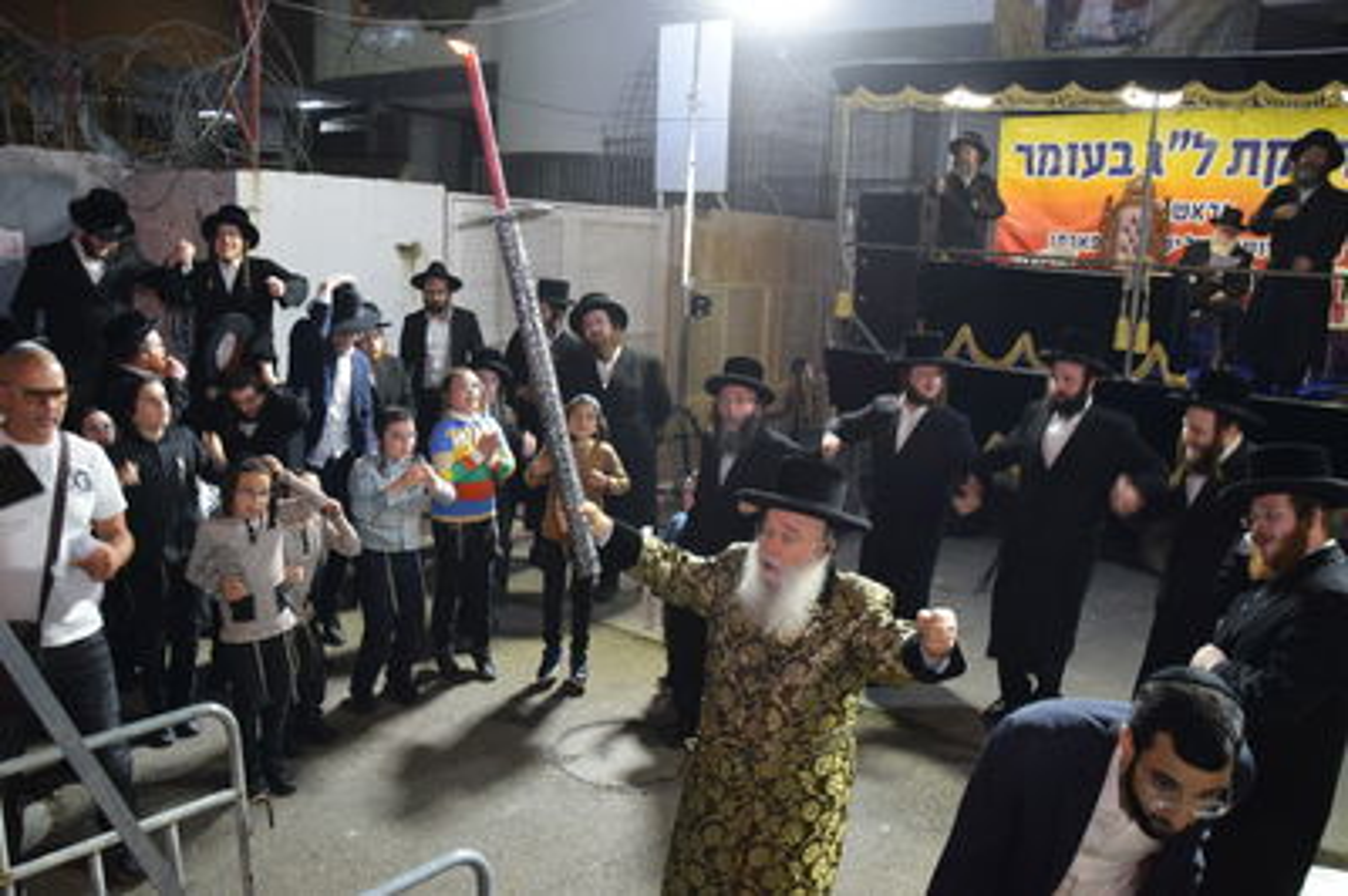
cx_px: 674
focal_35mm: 27
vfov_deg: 47.9
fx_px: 1010
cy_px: 448
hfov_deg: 67.4
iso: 720
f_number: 4
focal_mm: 18
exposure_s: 1/60
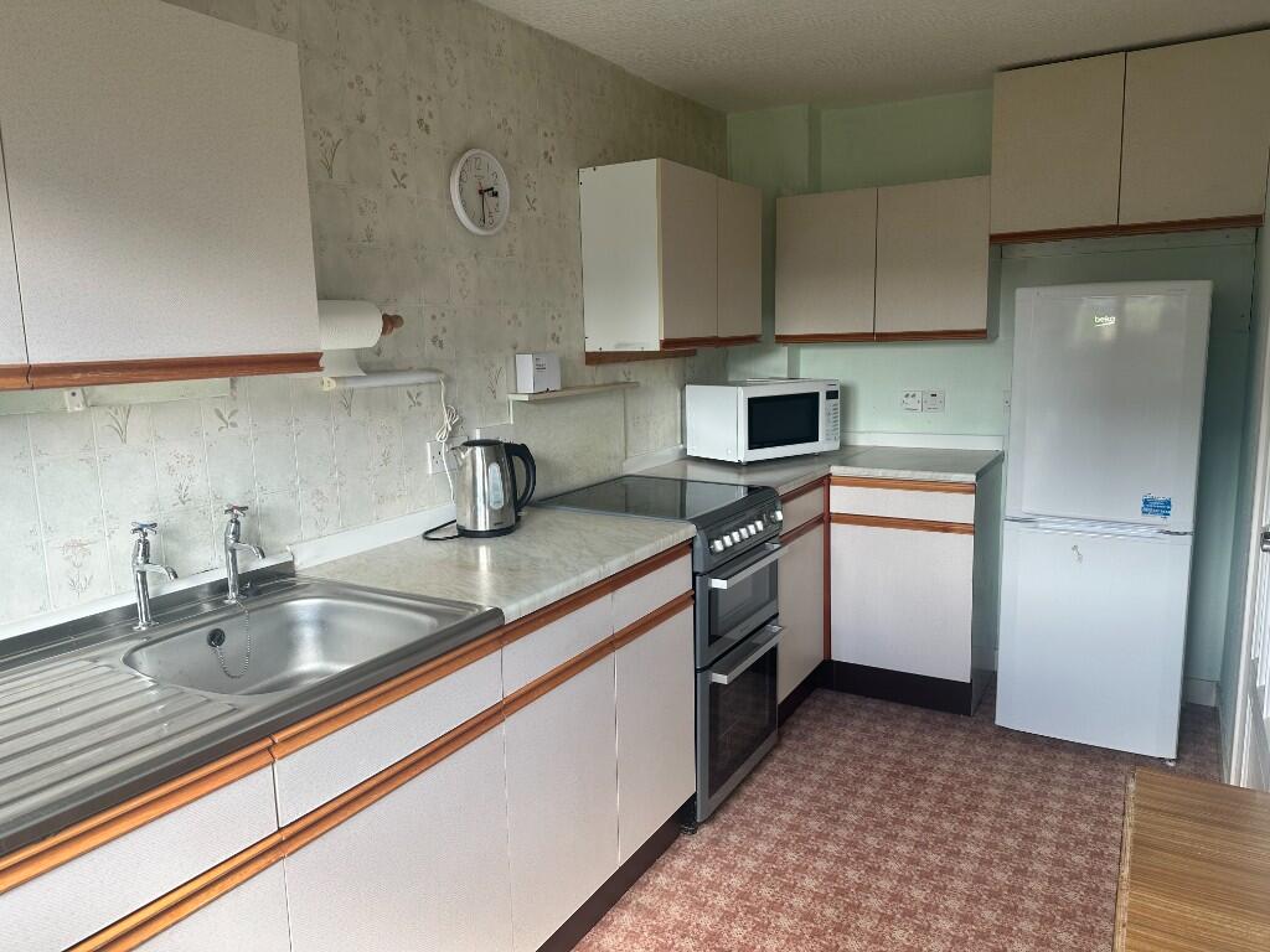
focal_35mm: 24
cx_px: 635
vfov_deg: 56.8
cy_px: 476
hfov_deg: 71.6
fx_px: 881
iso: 64
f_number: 1.78
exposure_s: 1/121
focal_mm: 6.86
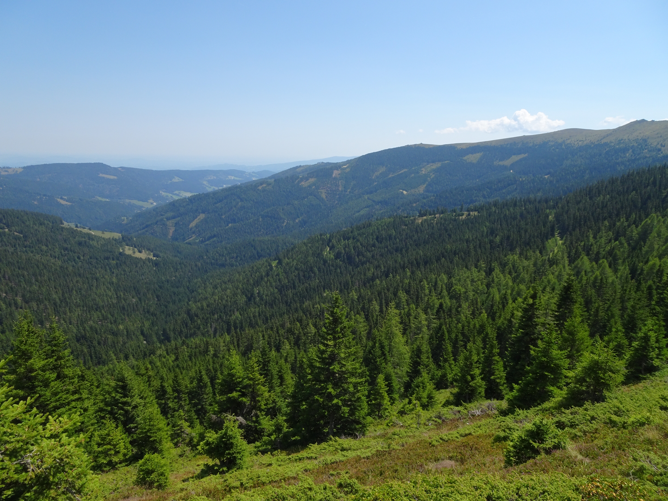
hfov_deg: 71.6
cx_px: 334
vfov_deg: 56.8
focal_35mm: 24
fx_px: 463
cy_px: 250
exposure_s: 1/1000
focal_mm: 4.1
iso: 80
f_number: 3.5
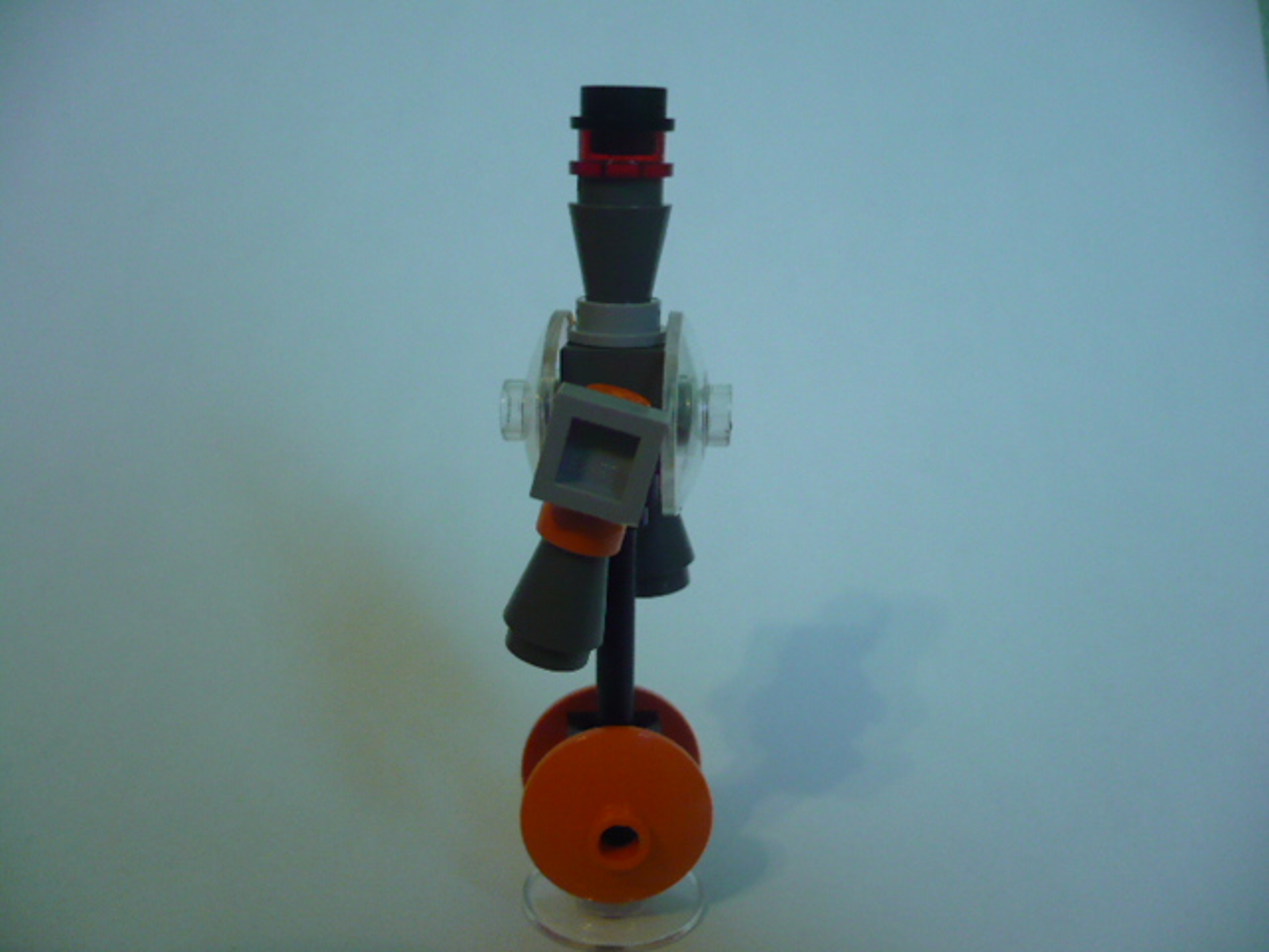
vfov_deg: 40.7
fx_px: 1283
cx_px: 634
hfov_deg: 52.6
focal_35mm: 35
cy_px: 476
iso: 200
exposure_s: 1/20
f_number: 2.8
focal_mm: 5.8
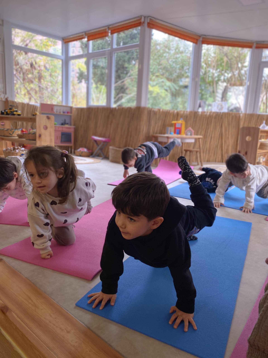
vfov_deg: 67.3
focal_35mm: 26
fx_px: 268
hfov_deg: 53.1
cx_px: 134
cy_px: 179
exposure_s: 1/122
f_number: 1.8
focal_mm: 4.25
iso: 64
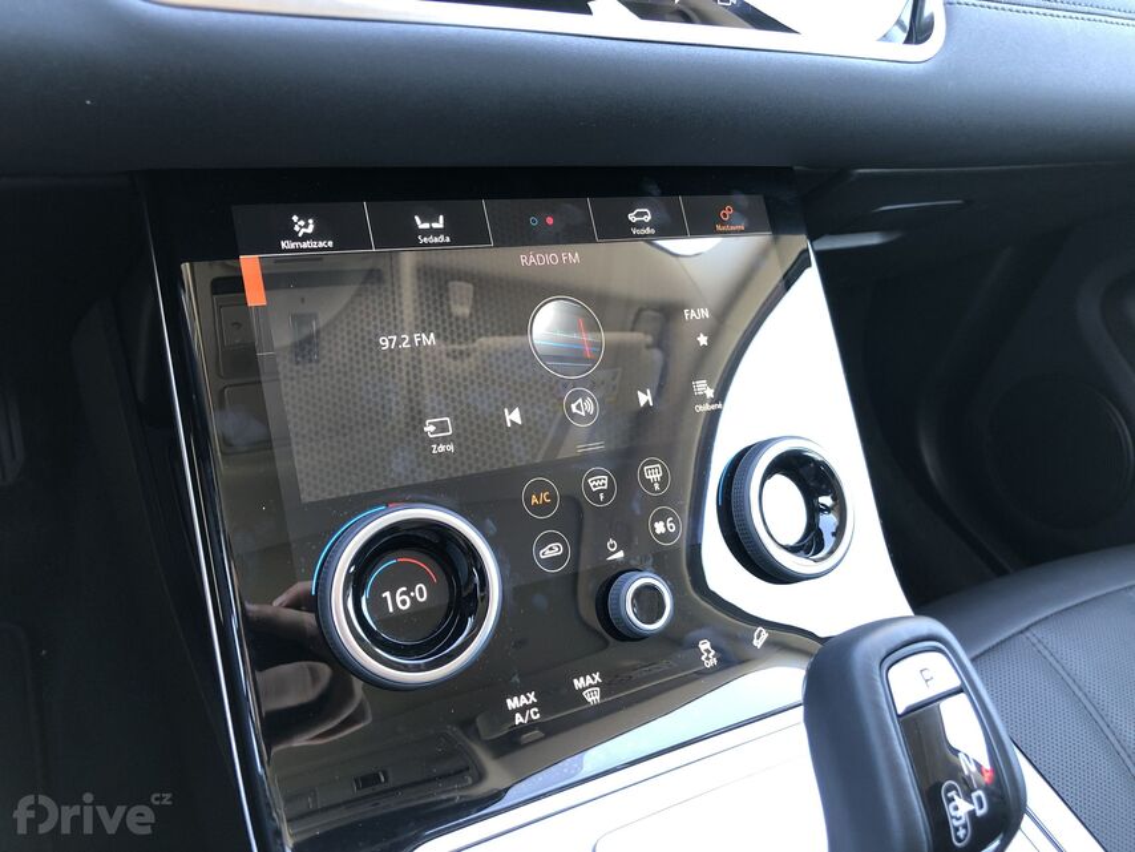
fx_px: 918
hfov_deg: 63.4
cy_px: 426
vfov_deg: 49.8
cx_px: 568
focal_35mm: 28
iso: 40
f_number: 1.8
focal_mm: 4
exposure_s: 1/17
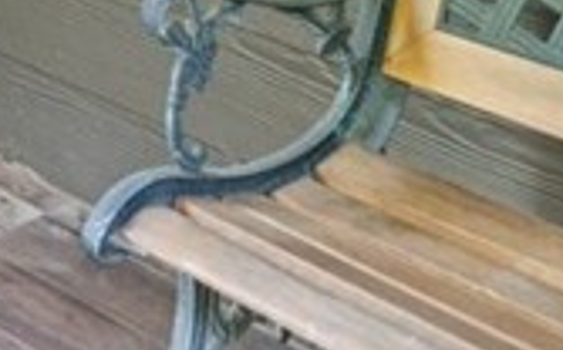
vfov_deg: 10.0
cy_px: -609
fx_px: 1625
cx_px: -482
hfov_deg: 16.2
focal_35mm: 106
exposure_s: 1/125
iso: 100
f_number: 6.3
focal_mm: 16
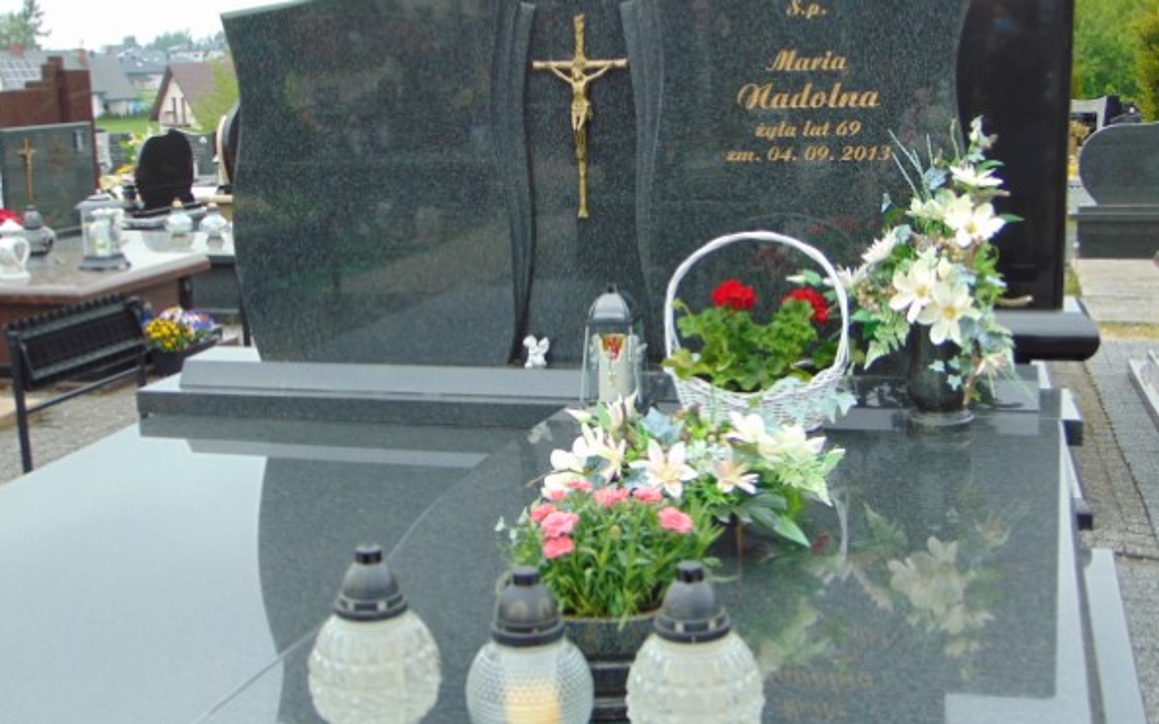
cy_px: 355
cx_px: 615
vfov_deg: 26.9
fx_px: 1516
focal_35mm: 48
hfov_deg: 41.8
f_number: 3.3
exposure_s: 1/250
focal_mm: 7.6
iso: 80
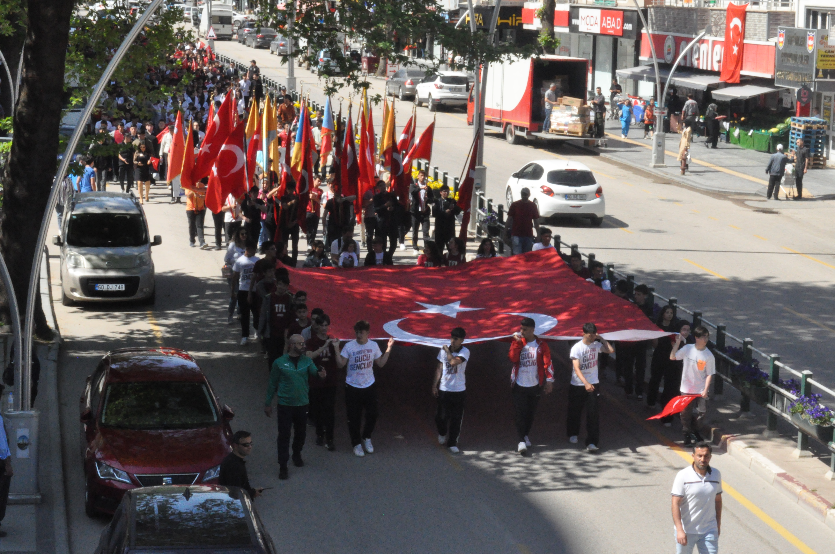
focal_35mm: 82
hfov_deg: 24.6
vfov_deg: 16.5
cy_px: 277
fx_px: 1911
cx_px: 418
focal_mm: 55
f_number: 36
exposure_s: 1/200
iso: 3200
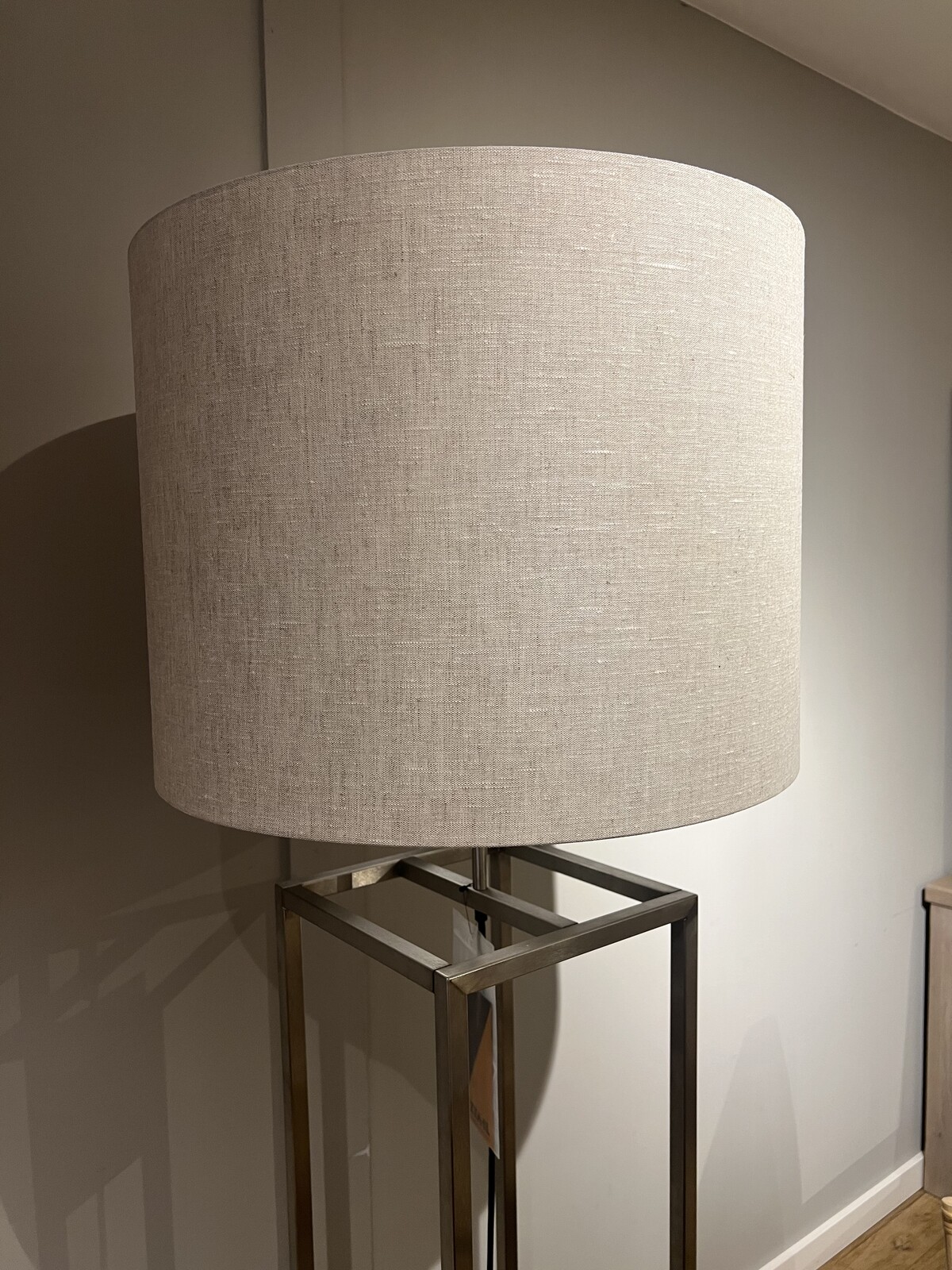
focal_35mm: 26
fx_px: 953
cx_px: 476
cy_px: 635
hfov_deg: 53.1
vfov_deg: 67.3
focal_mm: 5.7
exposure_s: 1/50
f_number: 1.5
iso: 80
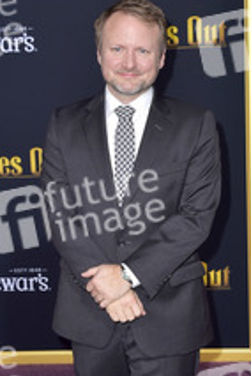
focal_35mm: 79
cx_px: 126
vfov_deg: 25.2
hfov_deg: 17.3
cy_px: 300
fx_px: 826
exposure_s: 1/250
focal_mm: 42
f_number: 7.1
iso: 500
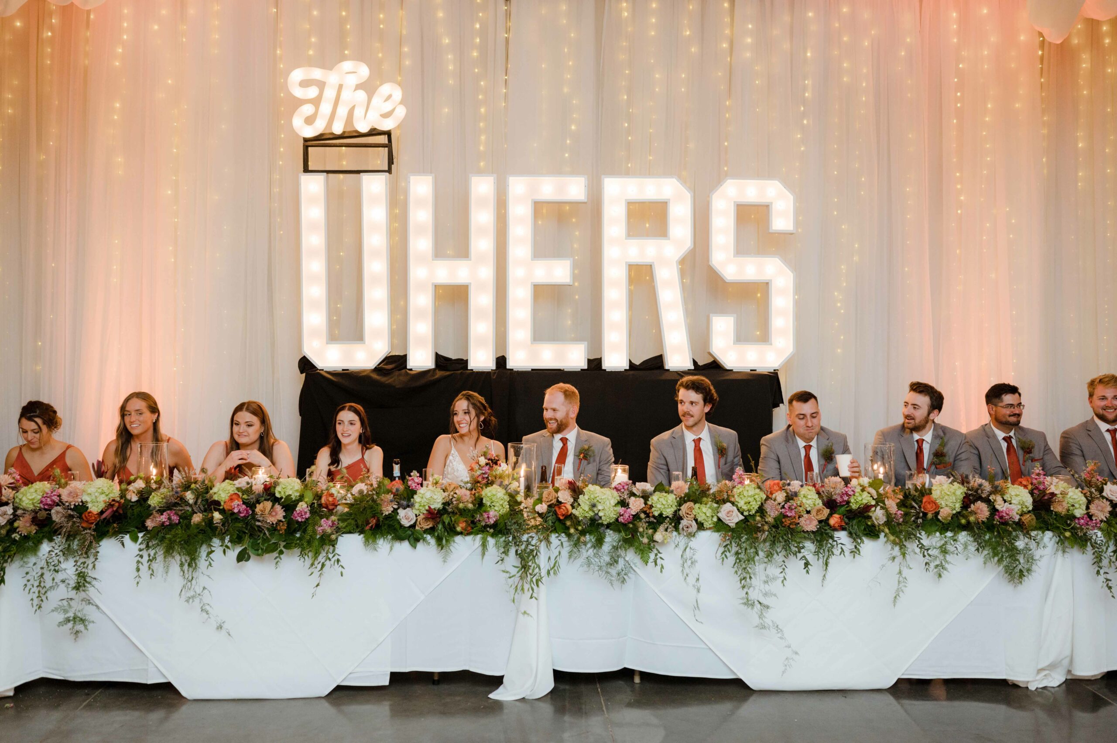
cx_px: 558
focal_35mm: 35
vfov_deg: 37.8
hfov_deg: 54.5
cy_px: 372
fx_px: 1085
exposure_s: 1/160
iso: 500
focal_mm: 35
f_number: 2.5
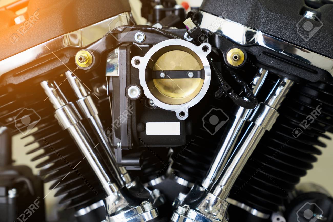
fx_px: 647
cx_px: 166
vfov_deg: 19.4
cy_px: 111
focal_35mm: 70
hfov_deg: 28.9
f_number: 4
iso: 250
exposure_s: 1/125
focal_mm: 70
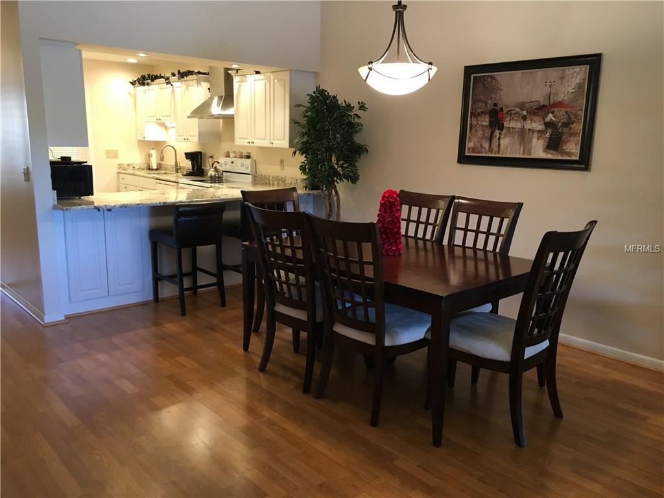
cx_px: 332
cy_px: 249
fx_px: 556
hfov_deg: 61.7
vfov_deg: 48.2
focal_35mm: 29
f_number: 2.2
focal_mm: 4.15
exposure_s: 1/30
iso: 100
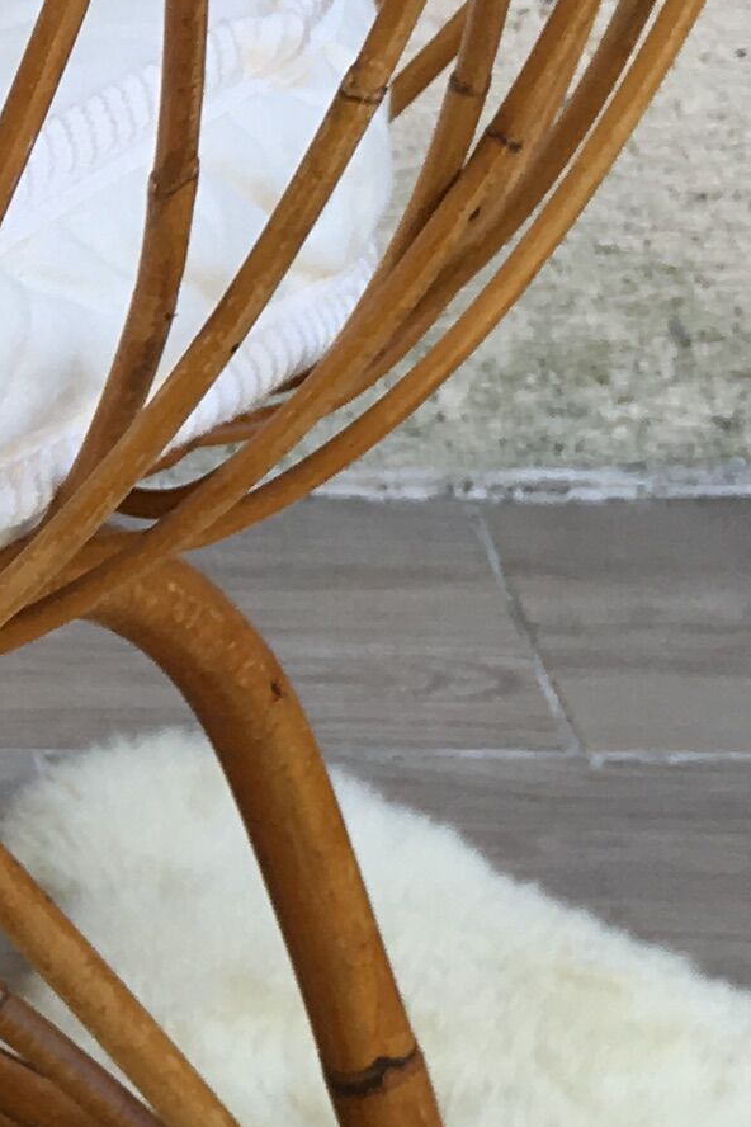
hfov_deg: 9.3
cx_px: -844
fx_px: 4287
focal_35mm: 137
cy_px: 819
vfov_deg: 14.9
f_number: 2.2
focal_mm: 4.15
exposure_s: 1/107
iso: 25
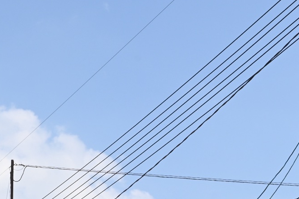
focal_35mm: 144
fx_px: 1194
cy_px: 208
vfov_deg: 9.5
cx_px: 132
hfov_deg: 14.3
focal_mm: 26.5
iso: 100
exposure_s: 1/60
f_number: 18
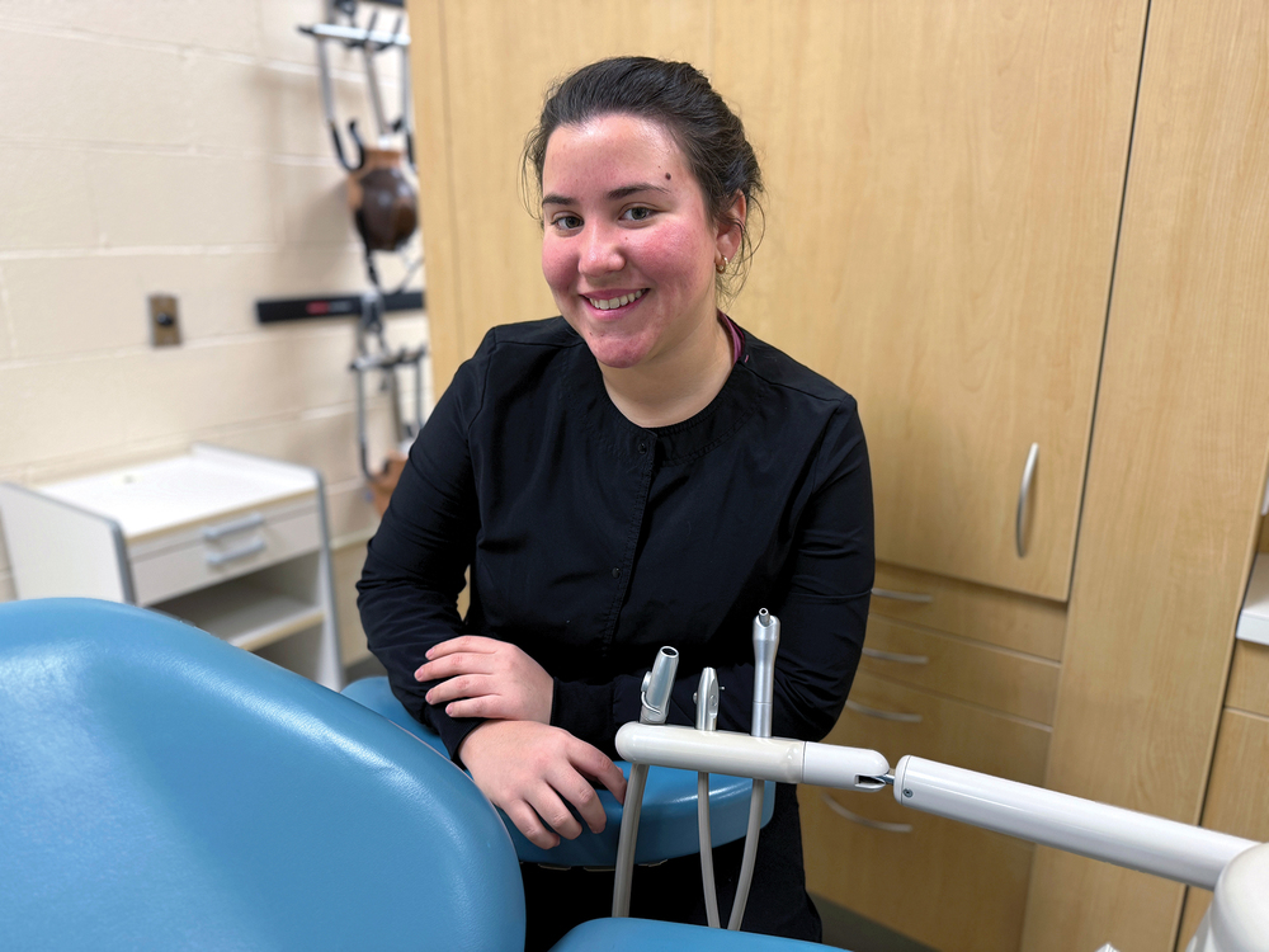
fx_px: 880
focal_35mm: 24
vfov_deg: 56.8
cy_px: 476
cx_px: 634
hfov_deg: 71.6
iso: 125
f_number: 1.78
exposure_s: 1/60
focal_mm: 6.76
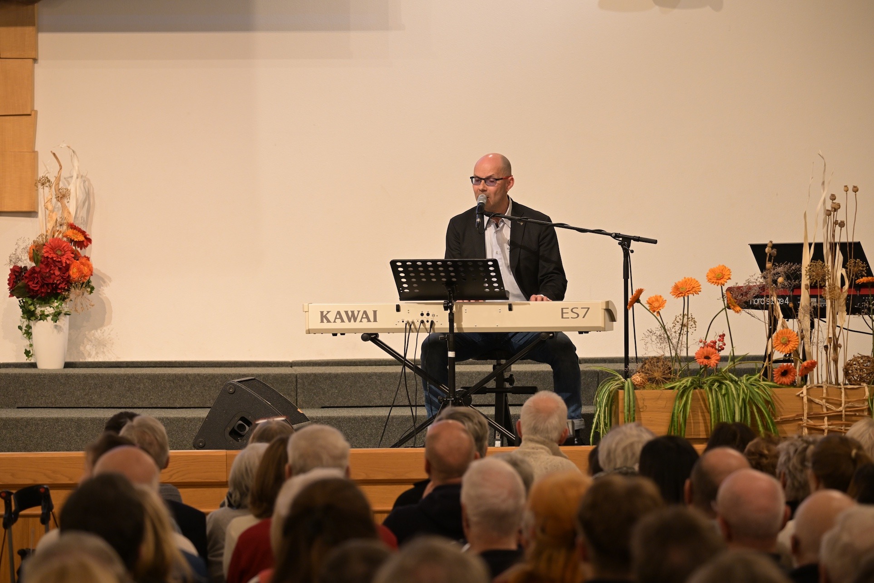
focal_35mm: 160
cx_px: 437
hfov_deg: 12.8
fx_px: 3884
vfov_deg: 8.6
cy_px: 292
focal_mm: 160
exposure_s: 1/60
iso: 1250
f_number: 4.8
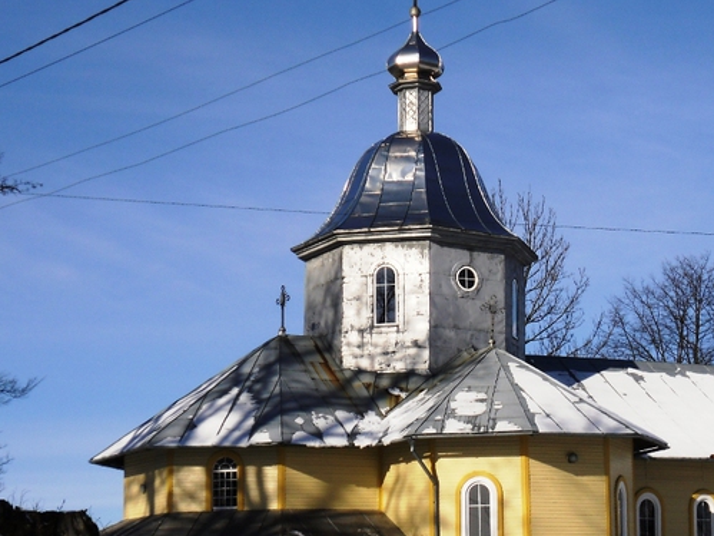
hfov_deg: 21.2
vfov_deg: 16.1
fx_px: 1897
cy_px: 264
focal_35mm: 92
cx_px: 502
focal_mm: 9.8
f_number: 12
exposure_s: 1/800
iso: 64
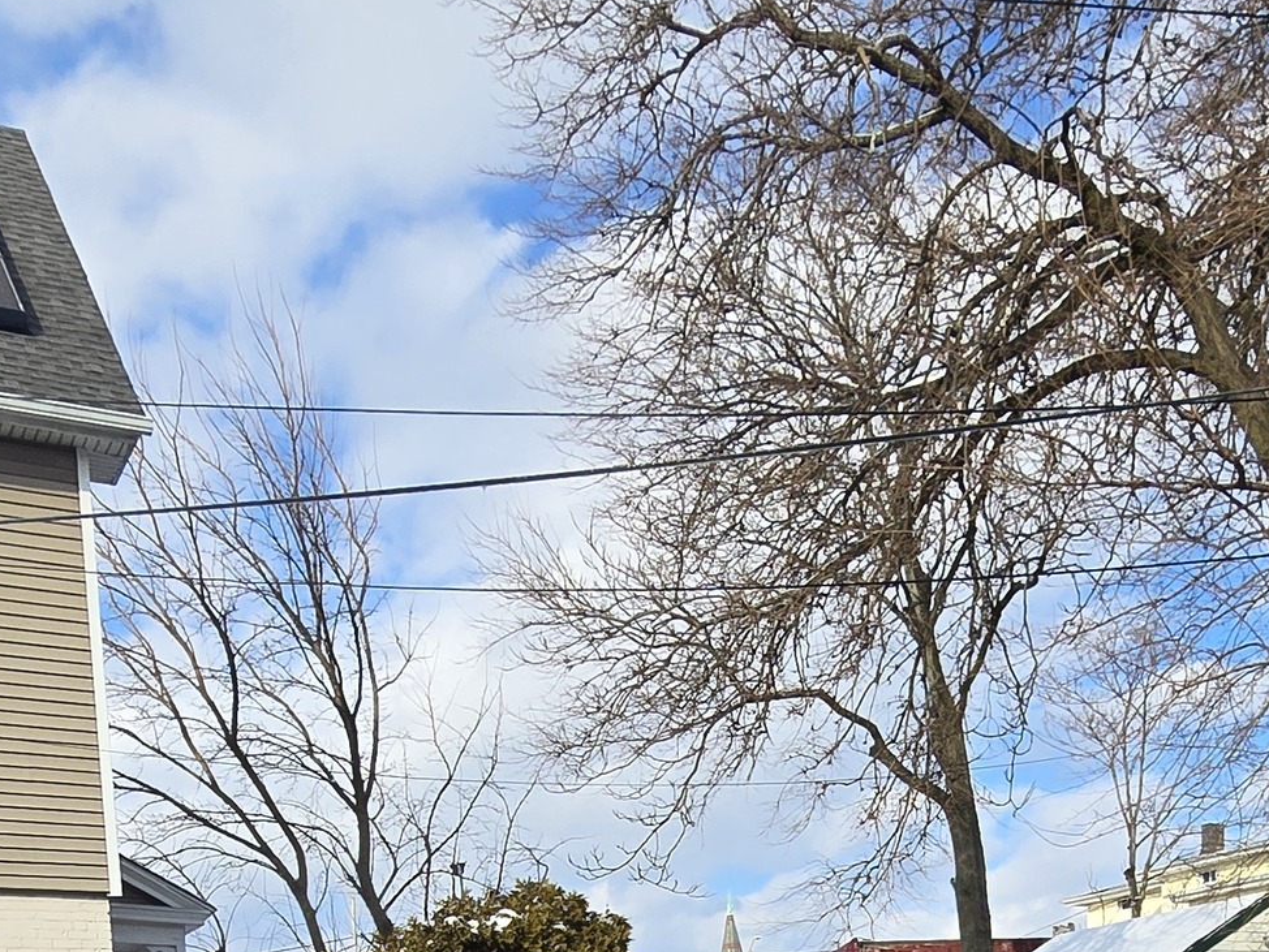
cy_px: 1278
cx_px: 717
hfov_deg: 45.7
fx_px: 1503
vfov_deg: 28.1
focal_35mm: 41
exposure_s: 1/2000
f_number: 2.2
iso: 64
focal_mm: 2.2
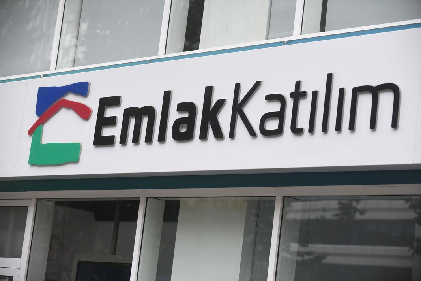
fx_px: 1146
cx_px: 210
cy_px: 140
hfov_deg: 20.8
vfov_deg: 14.0
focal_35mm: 98
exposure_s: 1/2000
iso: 800
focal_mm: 98
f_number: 5.6
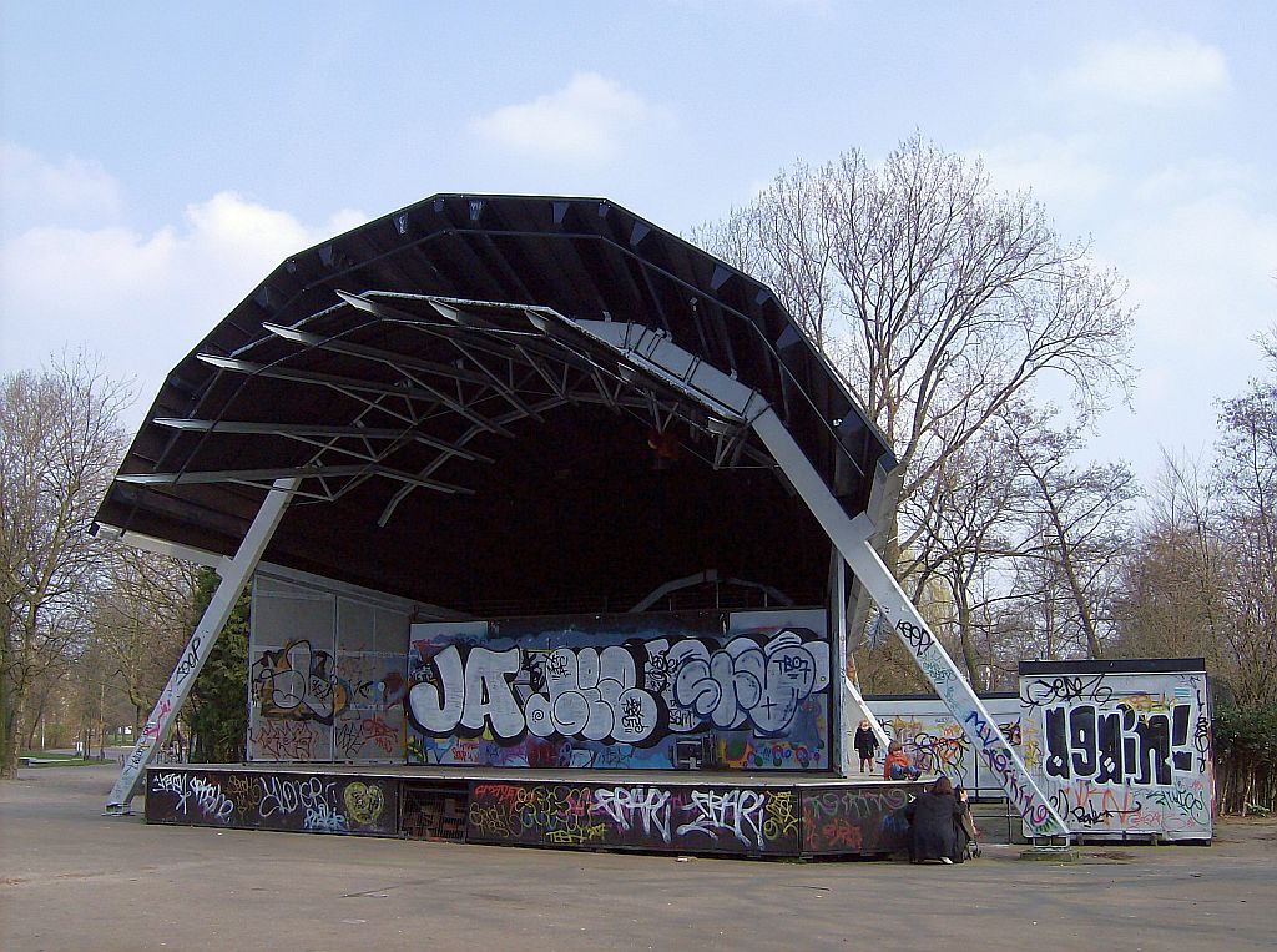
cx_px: 638
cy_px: 476
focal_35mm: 38
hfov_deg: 49.1
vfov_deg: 37.6
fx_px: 1399
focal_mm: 6.4
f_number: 4.8
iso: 100
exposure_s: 1/370
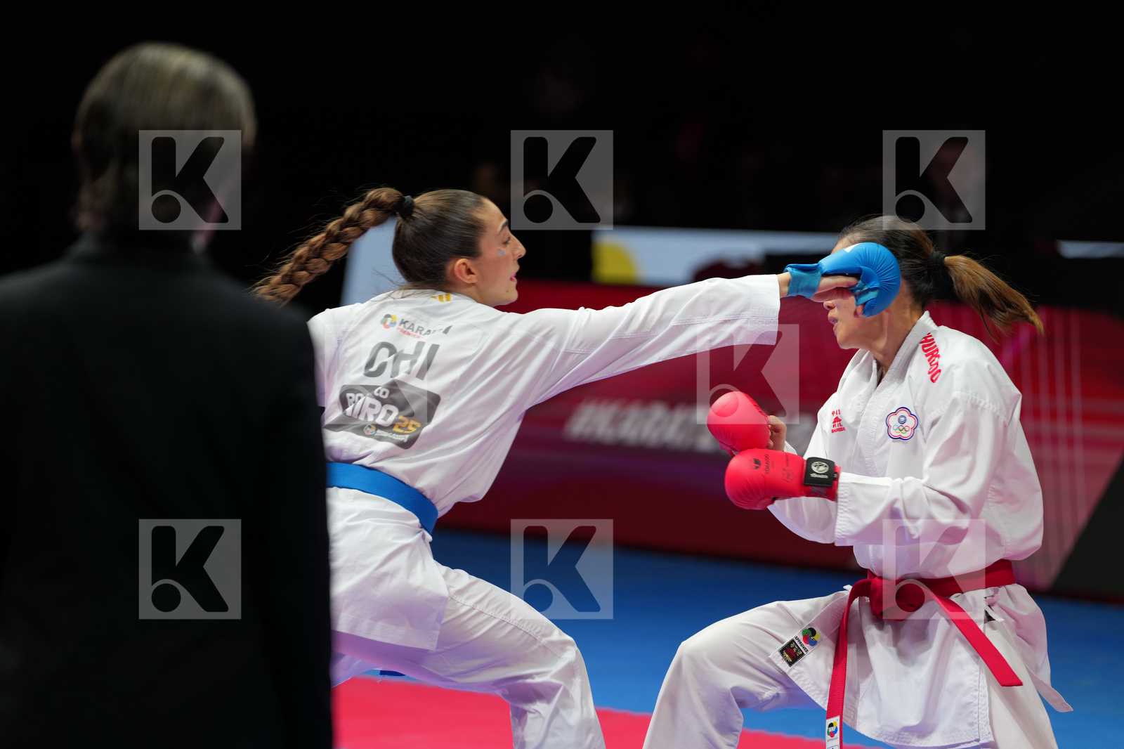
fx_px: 6243
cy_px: 374
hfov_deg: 10.3
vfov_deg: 6.9
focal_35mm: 200
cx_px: 562
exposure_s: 1/1000
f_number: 2.8
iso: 500
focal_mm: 200
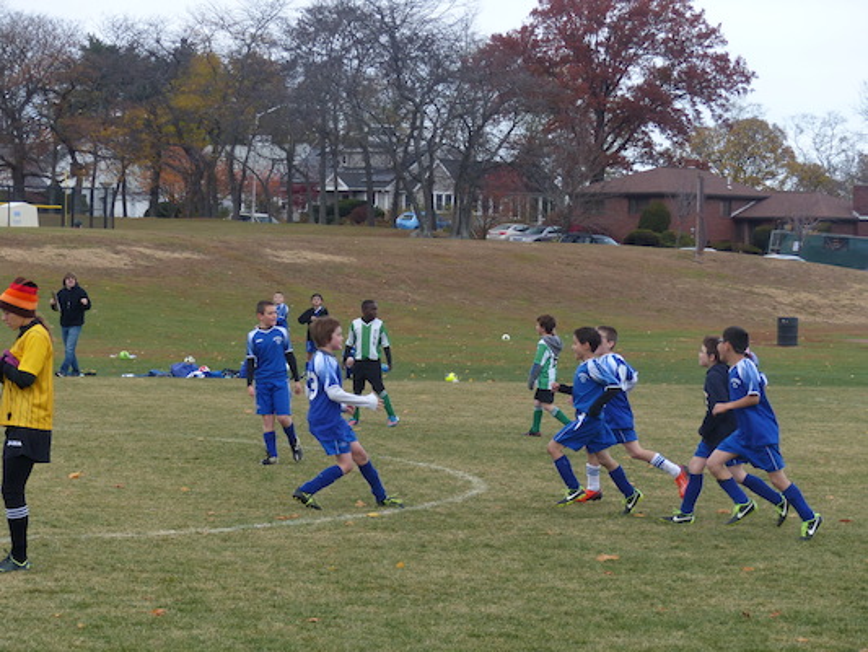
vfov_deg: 13.0
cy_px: 326
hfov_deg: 17.3
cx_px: 434
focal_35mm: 114
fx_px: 2859
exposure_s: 1/500
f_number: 2.8
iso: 200
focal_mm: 20.5
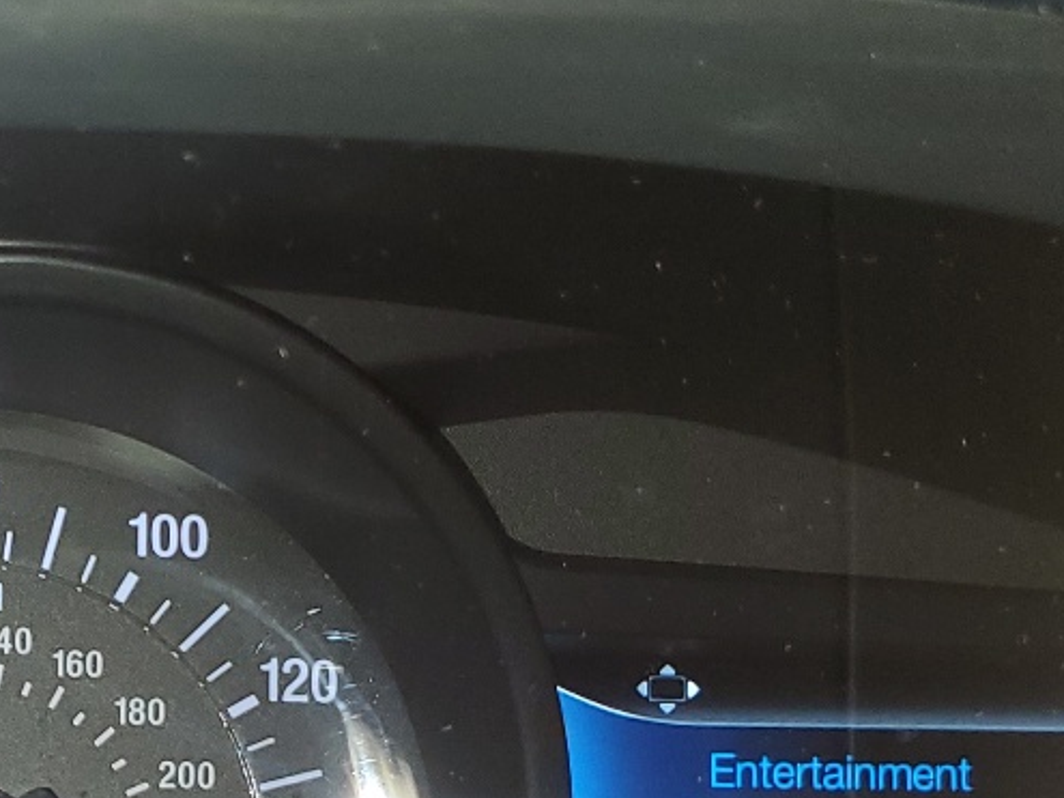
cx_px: -75
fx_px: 2581
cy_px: 804
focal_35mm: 84
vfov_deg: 17.2
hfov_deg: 22.1
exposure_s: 1/48.1
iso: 94
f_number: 1.5
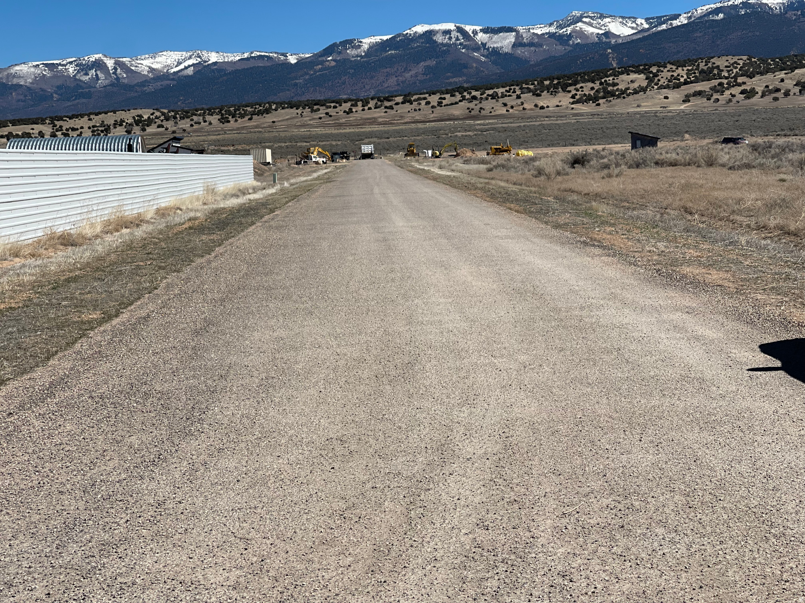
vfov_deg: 22.9
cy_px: 302
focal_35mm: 64
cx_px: 402
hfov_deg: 30.3
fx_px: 1488
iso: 32
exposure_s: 1/3311
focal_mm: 7.5
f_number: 2.2
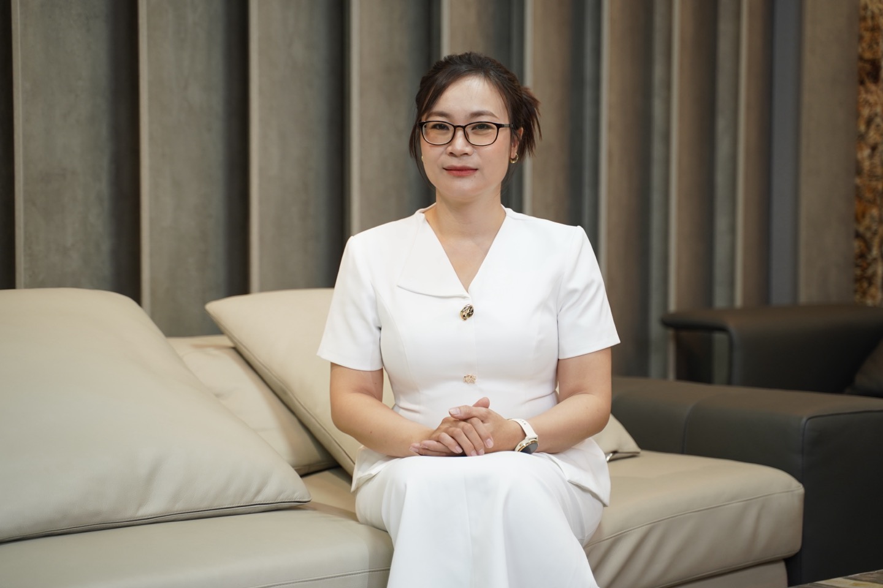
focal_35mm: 75
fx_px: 1839
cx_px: 442
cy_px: 294
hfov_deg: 27.0
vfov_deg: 18.2
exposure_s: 1/60
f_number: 2.8
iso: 400
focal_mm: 75
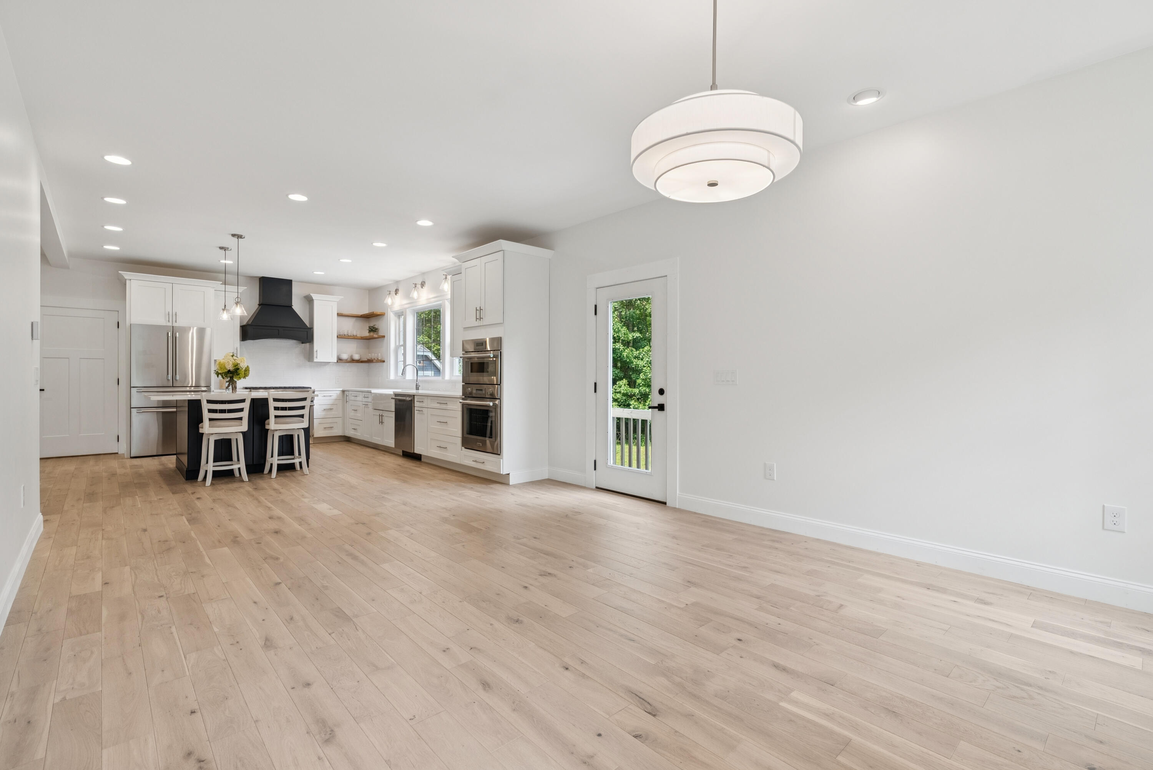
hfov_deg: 96.7
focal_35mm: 16
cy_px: 385
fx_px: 513
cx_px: 576
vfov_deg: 73.8
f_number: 7.1
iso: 320
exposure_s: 1/30
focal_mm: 16
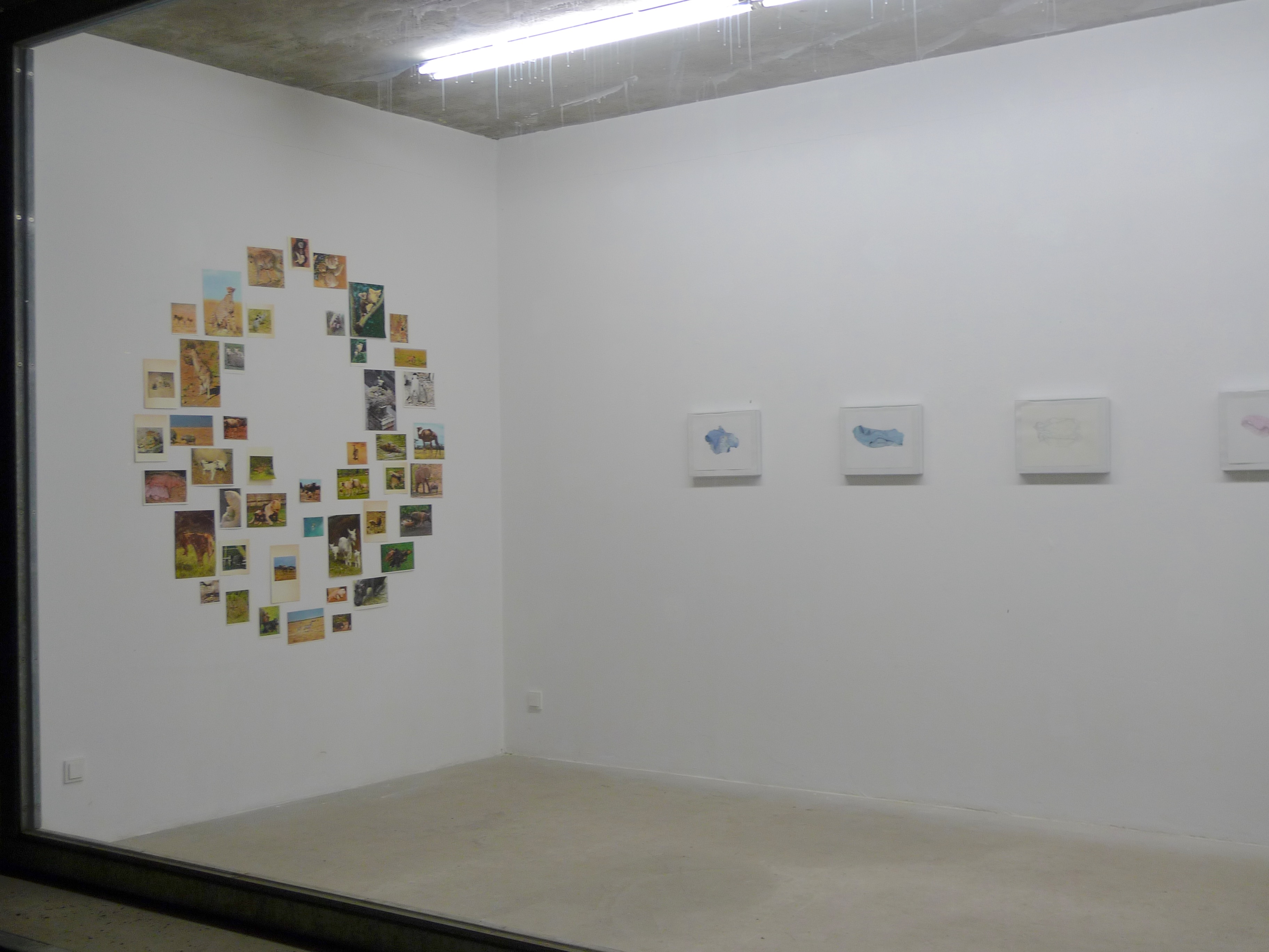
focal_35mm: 41
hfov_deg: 45.8
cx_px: 634
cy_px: 476
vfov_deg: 35.1
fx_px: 1503
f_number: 2.5
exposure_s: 1/60
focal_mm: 8.8
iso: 100
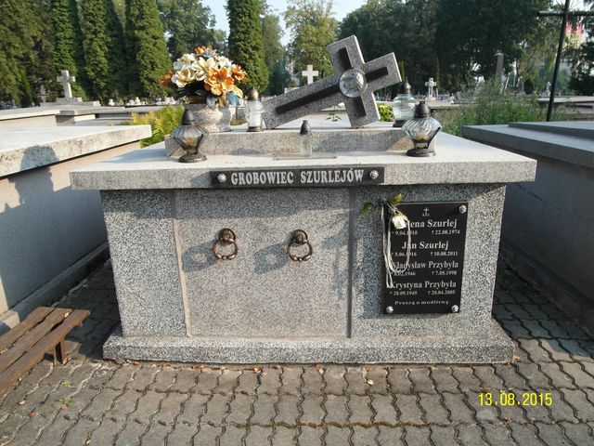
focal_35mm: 30
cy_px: 223
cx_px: 297
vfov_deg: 46.8
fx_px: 515
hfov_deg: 60.0
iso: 80
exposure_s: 1/250
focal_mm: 6.5
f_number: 3.9
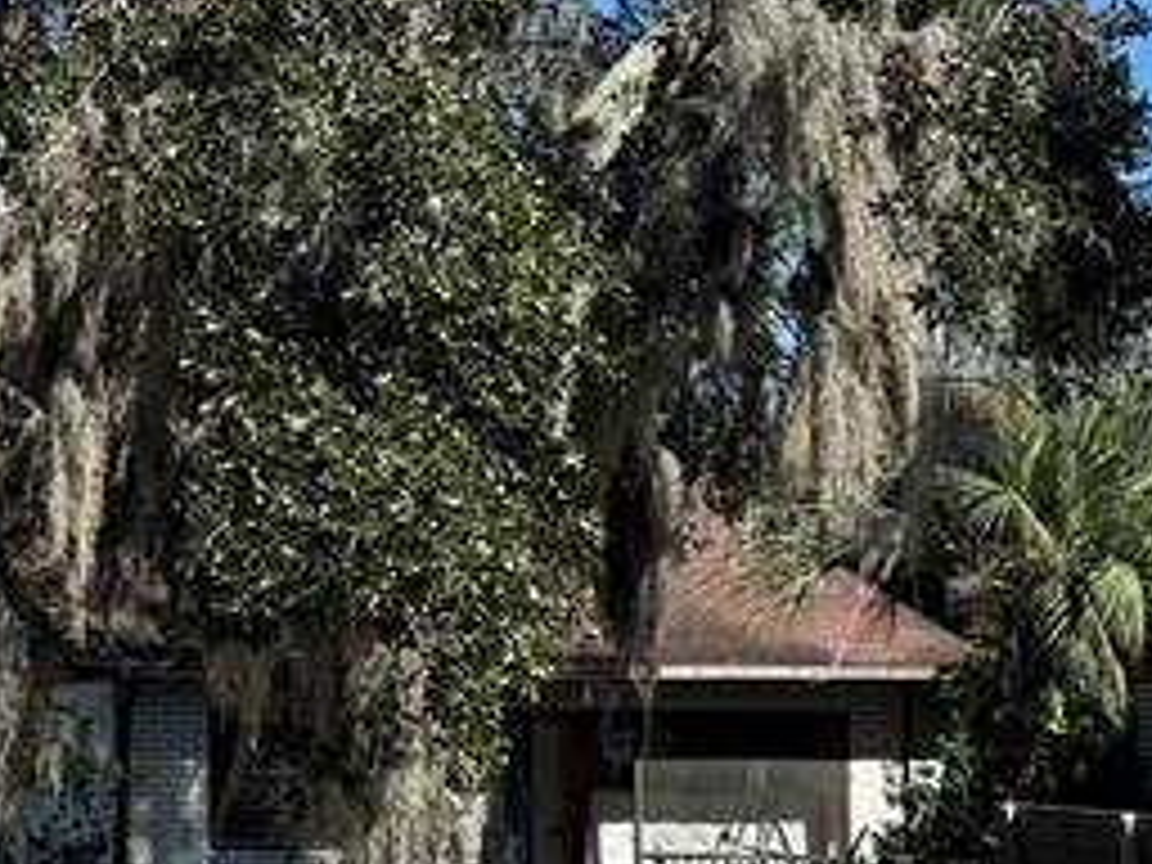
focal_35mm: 96
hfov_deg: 17.8
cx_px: -698
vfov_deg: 15.4
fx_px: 3195
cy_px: 590
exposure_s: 1/3247
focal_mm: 6.76
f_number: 1.78
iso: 80
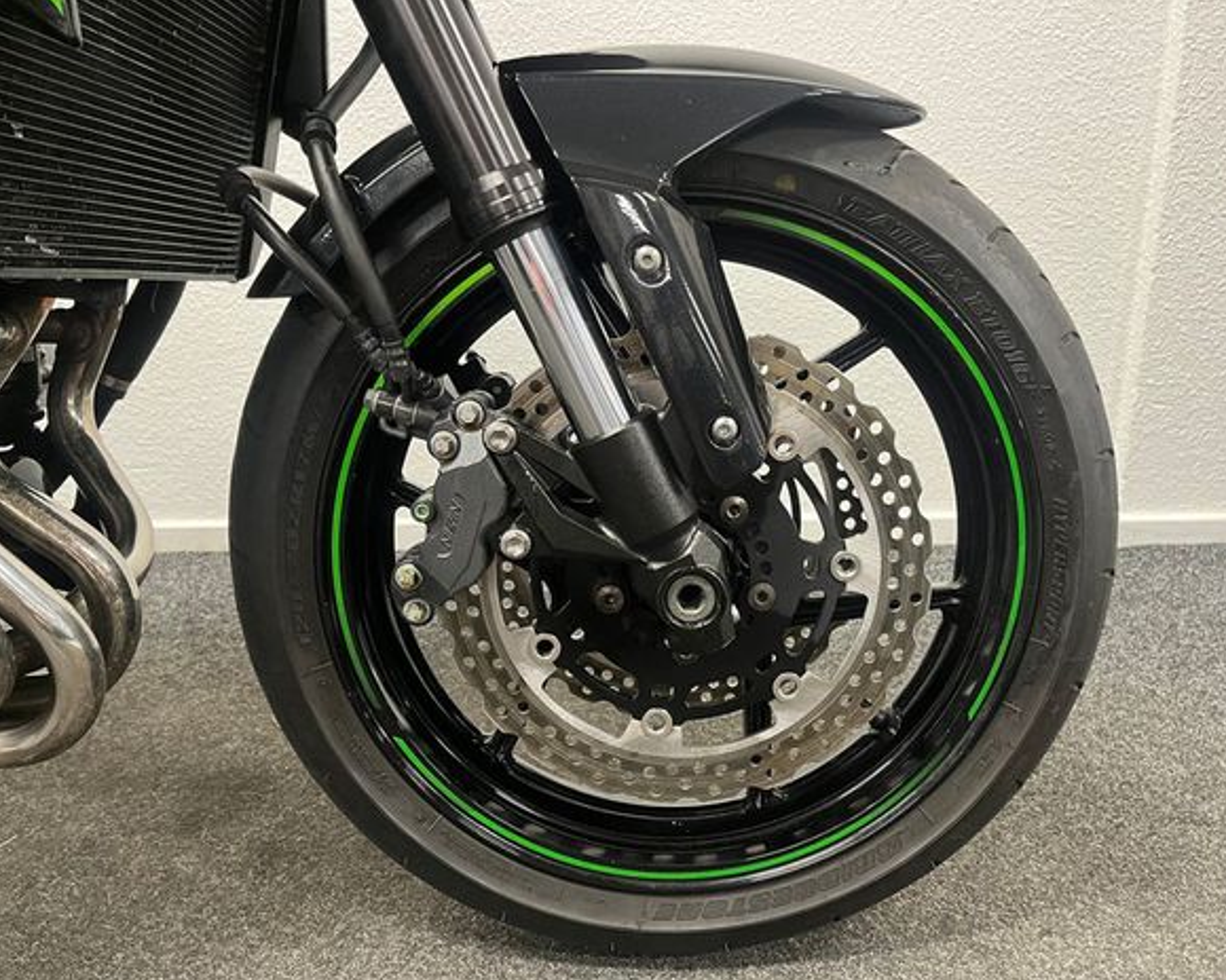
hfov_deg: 62.1
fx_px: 1016
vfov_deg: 51.5
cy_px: 498
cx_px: 672
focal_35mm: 28
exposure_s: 1/50
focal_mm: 5.1
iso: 400
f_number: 1.6
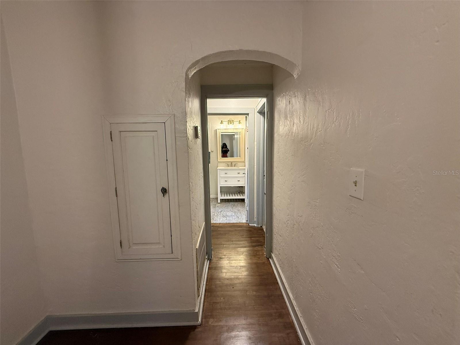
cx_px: 230
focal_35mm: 14
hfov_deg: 102.1
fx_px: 186
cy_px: 172
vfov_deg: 85.7
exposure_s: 1/60
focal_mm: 2.22
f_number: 2.2
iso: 320
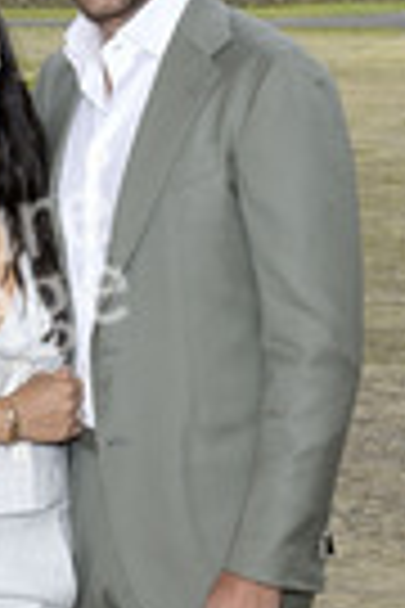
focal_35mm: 92
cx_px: 27
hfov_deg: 14.7
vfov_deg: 21.7
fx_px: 1552
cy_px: 522
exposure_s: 1/250
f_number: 8
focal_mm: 31
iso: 500
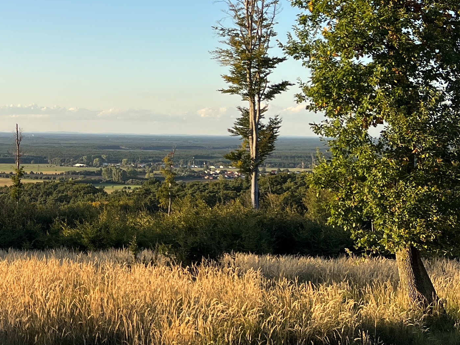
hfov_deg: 23.7
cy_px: -7
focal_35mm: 75
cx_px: -92
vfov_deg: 19.0
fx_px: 996
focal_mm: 5.7
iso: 50
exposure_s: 1/2123
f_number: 1.5
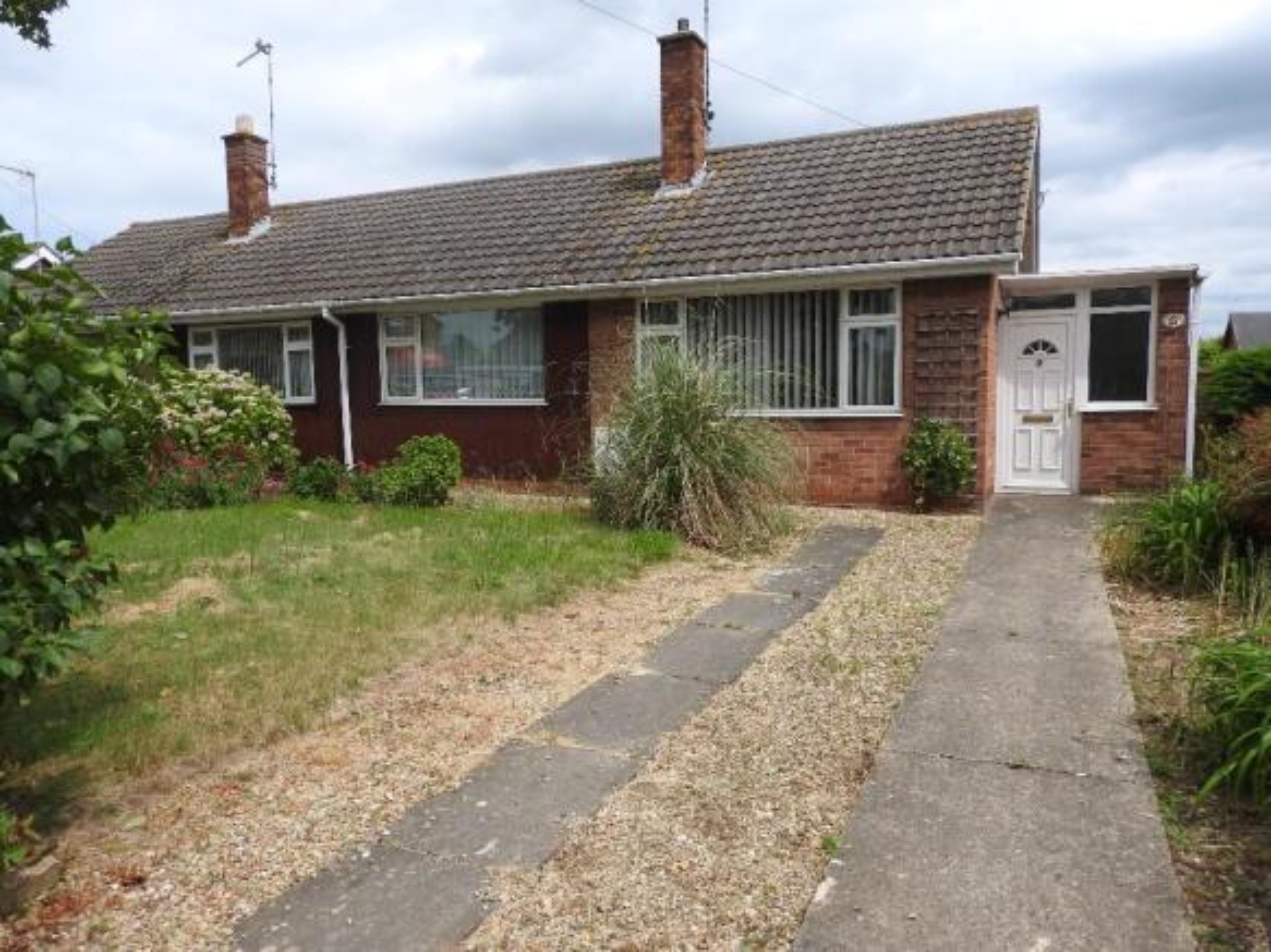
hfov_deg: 71.6
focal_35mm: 24
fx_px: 881
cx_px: 636
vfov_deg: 56.8
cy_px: 476
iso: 100
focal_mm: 4.3
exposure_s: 1/1000
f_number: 3.3
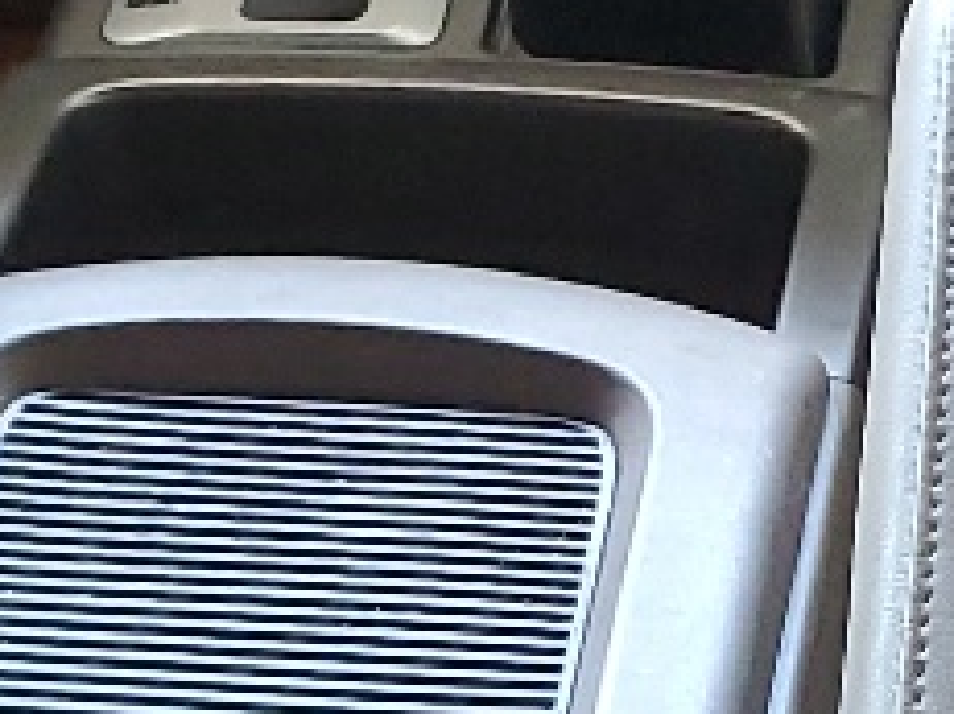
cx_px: 653
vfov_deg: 8.2
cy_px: 578
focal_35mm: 180
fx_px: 4958
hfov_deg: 11.0
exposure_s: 1/60.2
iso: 215
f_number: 1.5
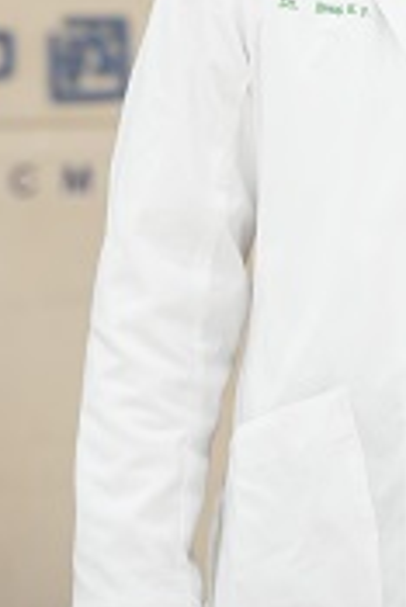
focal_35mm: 347
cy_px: 16
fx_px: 5858
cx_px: 486
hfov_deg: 4.0
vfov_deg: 5.9
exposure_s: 1/125
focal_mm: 135
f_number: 4
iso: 800
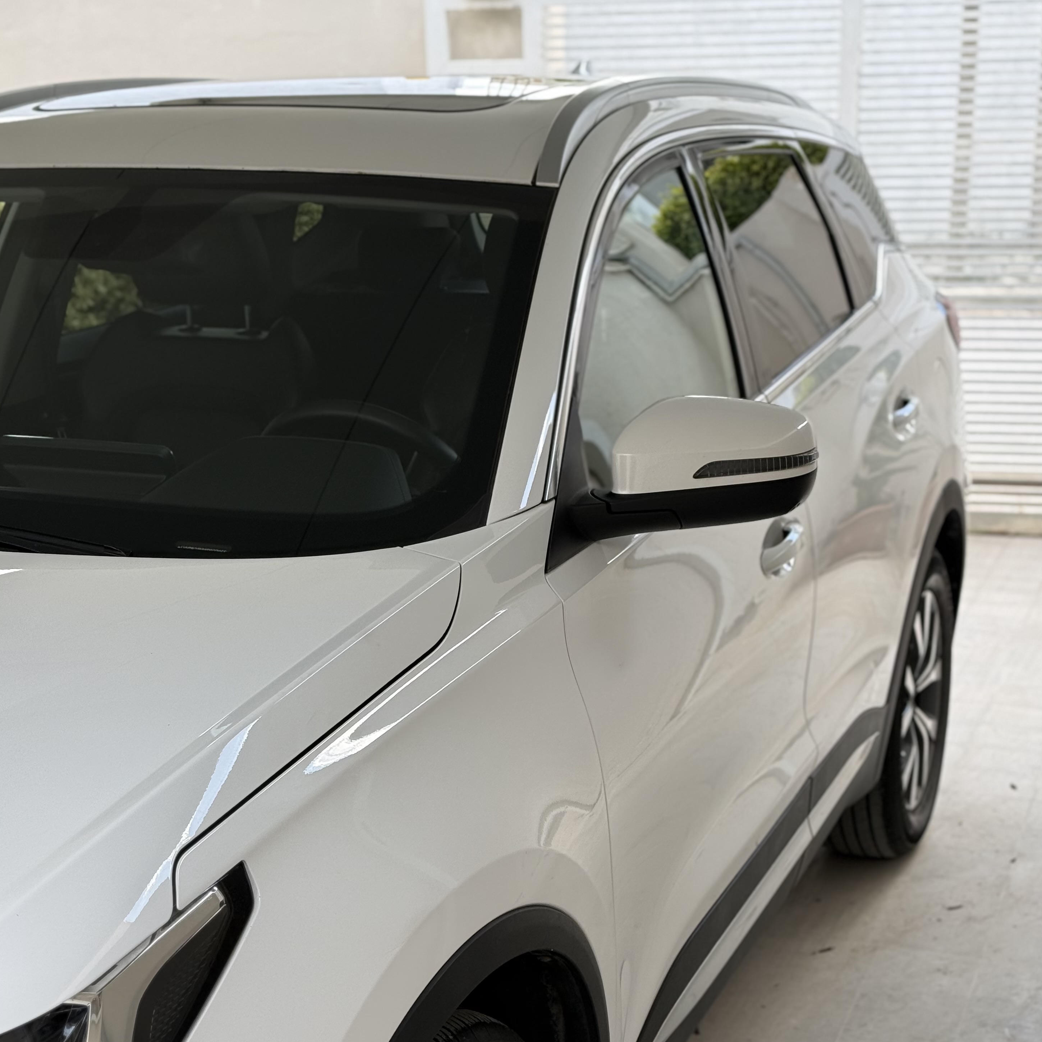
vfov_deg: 28.9
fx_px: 2009
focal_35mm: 59
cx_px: 535
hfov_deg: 29.1
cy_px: 696
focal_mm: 6.76
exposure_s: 1/740
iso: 80
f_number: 1.78
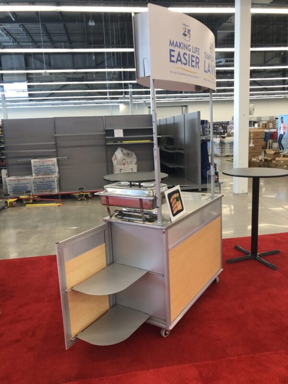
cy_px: 192
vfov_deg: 63.4
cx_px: 144
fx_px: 311
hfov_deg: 49.7
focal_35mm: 28
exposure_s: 1/30
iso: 32
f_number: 1.8
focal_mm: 3.99
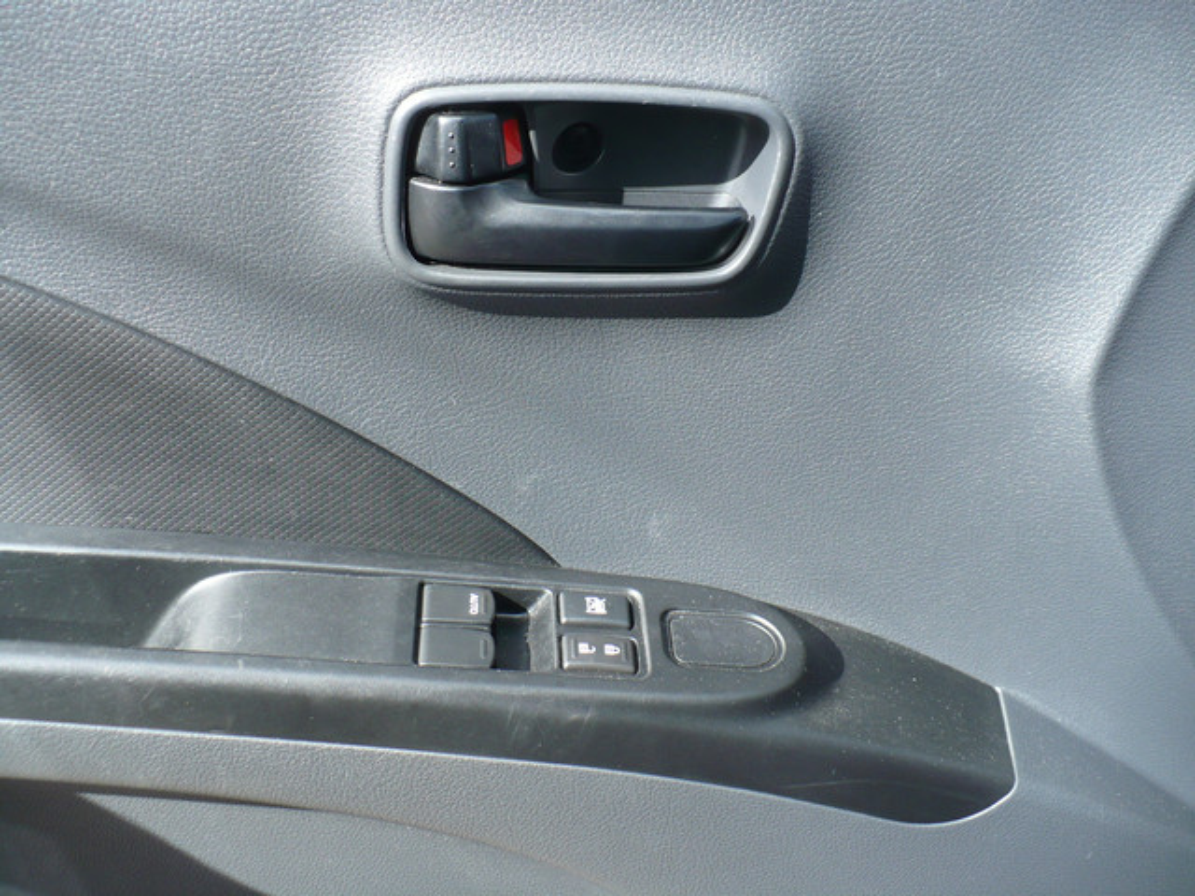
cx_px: 598
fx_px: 1277
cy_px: 448
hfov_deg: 50.1
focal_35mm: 37
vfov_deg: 38.7
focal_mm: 6.1
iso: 100
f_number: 2.8
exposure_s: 1/200
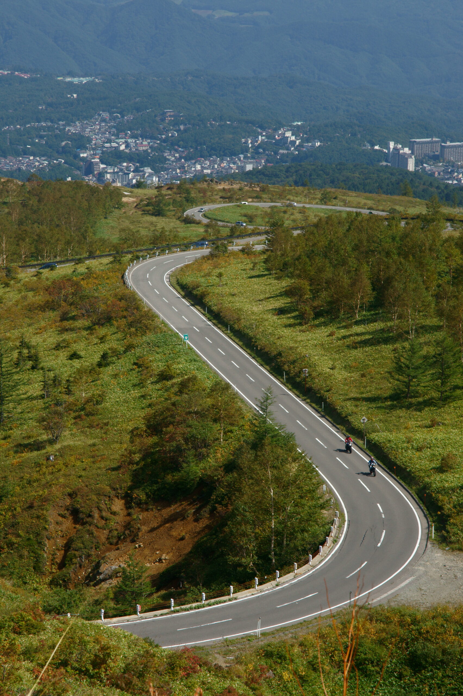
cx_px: 232
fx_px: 2317
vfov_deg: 17.1
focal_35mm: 120
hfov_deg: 11.4
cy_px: 348
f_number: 11
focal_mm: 80
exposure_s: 1/200
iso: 200
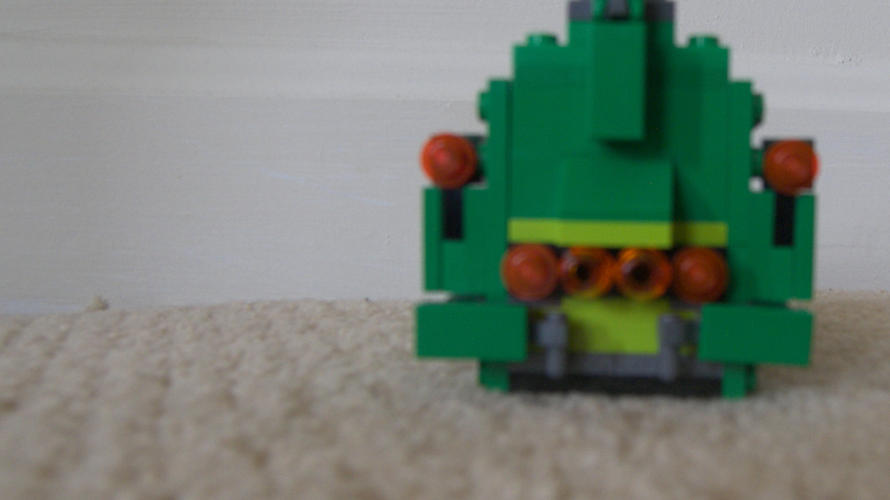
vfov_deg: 24.9
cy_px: 280
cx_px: 627
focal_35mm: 48
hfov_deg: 42.0
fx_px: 1133
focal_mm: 6.3
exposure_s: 1/4
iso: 100
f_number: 3.2
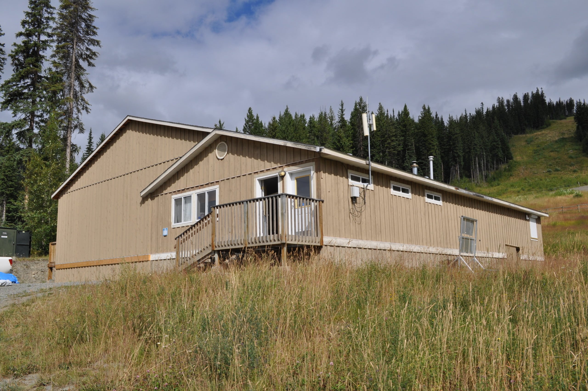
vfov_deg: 39.9
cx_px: 294
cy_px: 196
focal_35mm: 33
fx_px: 538
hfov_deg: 57.3
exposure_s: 1/500
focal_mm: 22
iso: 200
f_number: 11
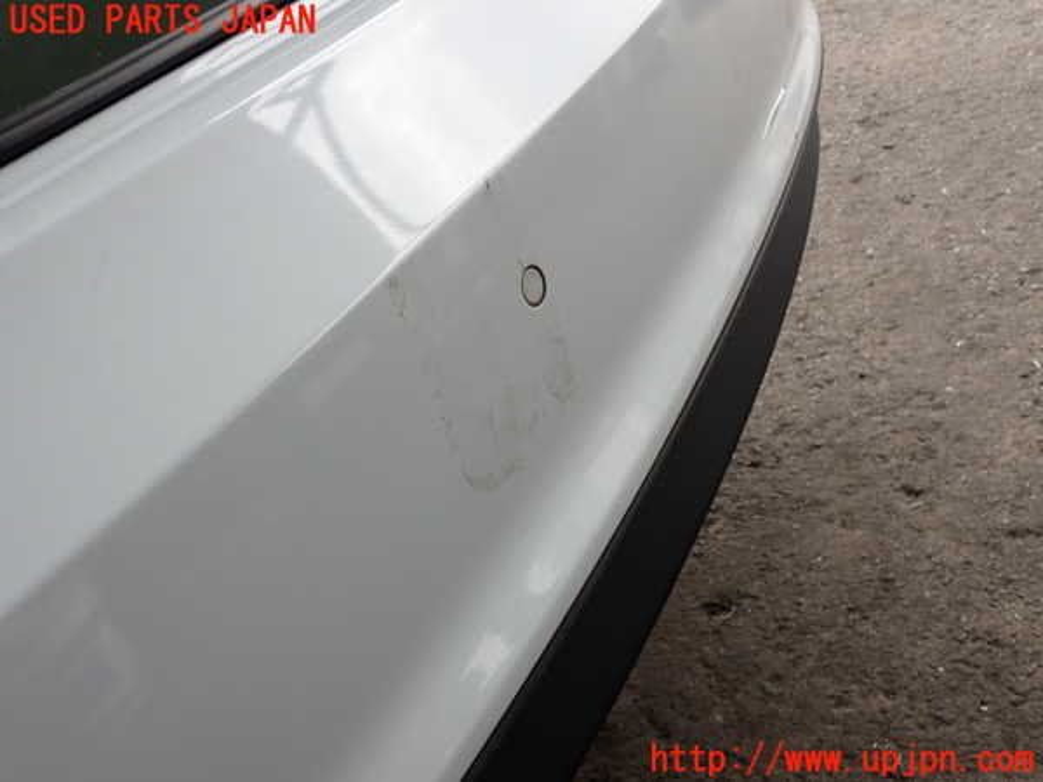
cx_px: 522
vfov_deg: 46.8
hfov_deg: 60.0
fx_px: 904
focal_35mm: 30
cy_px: 391
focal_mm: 5.4
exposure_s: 1/160
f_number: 3.2
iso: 100
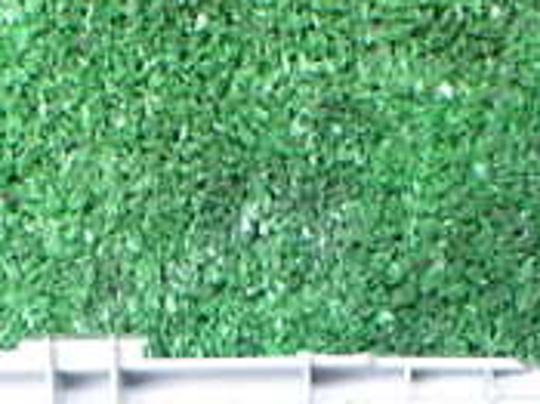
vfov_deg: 13.5
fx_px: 1606
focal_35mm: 103
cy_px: 608
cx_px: 160
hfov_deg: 19.0
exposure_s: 1/125
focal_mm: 5.4
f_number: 2.3
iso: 640
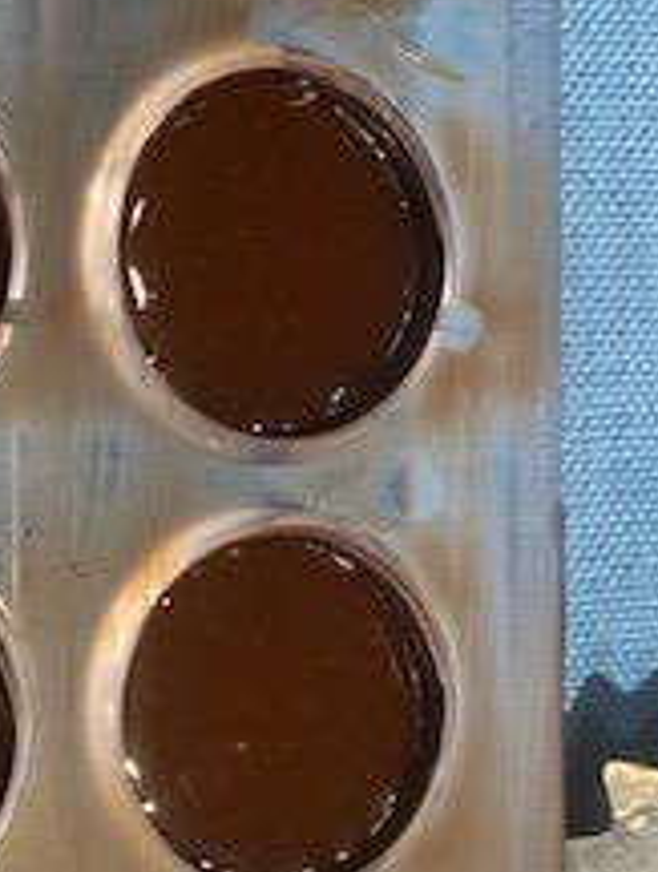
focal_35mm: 80
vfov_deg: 24.2
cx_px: -174
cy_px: 602
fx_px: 2020
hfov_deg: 17.5
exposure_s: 1/100
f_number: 1.8
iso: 125
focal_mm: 4.25
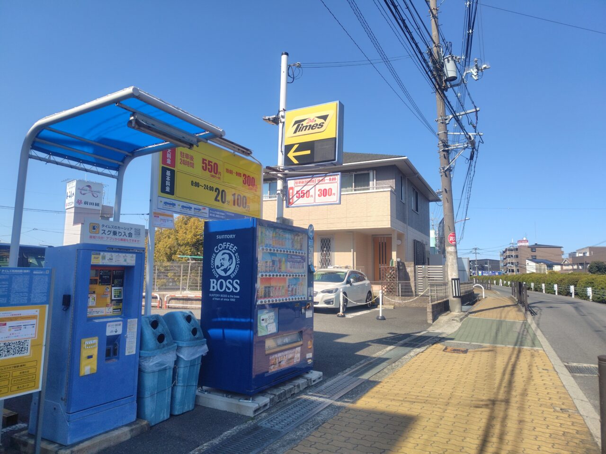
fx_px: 403
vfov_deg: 58.9
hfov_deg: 73.9
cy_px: 227
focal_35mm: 23
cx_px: 303
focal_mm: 5.6
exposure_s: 1/2021
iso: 50
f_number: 1.9
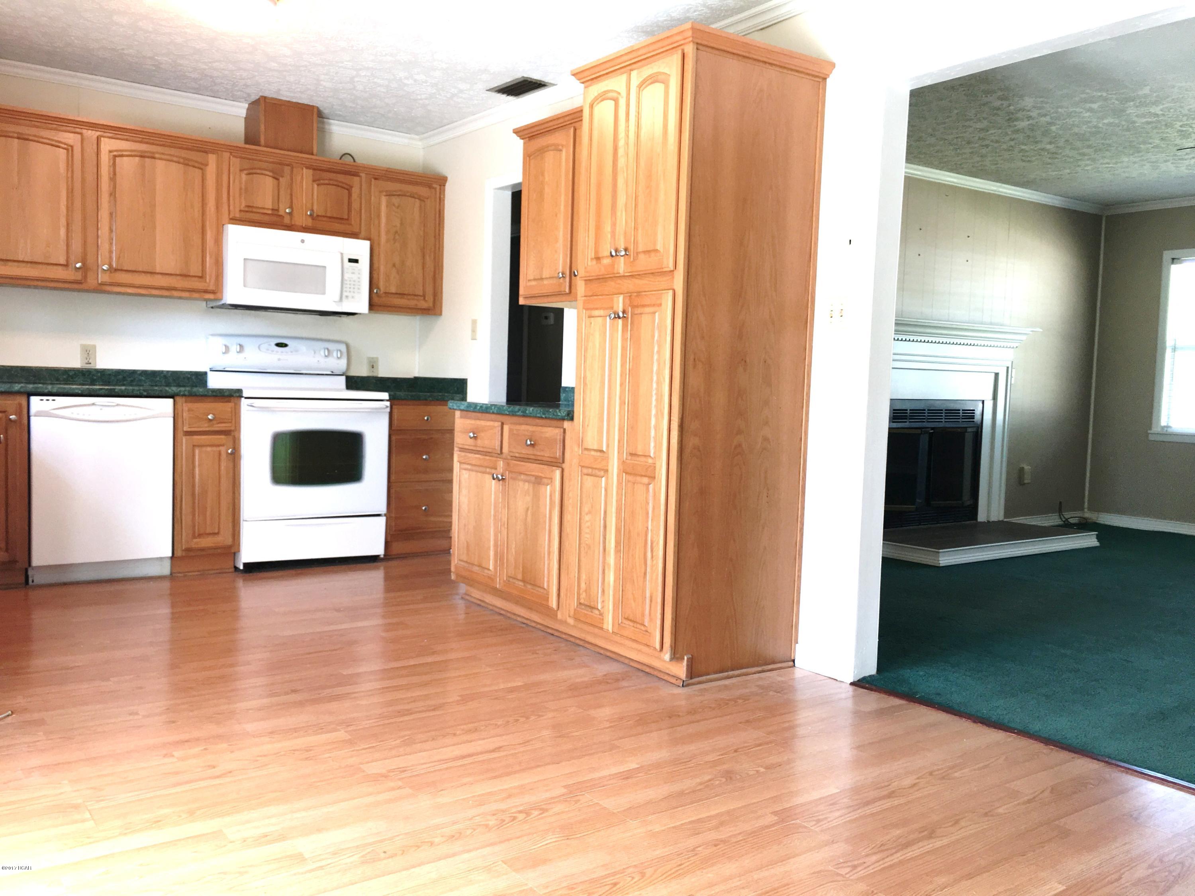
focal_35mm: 29
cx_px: 598
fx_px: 1001
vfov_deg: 48.2
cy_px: 448
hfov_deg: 61.7
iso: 25
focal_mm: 4.15
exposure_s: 1/30
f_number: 2.2
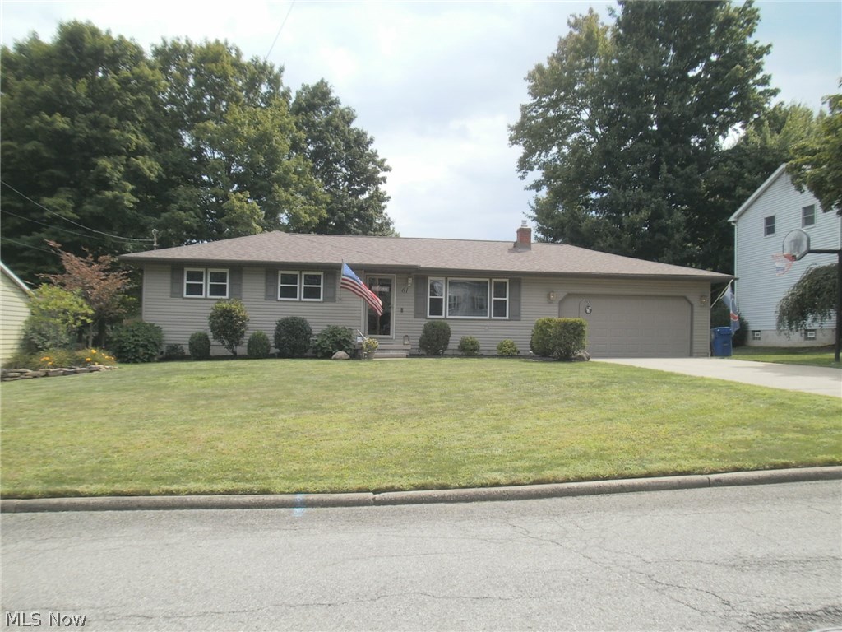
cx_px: 421
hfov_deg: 58.4
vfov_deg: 45.4
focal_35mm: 31
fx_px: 754
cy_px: 316
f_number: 8.5
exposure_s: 1/125
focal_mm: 5.45
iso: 100
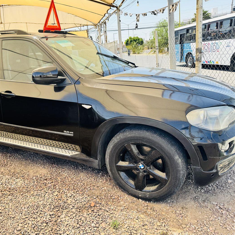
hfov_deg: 54.6
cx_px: 79
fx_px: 223
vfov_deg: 55.6
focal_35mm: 29
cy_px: 119
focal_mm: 6.76
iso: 80
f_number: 1.78
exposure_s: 1/888
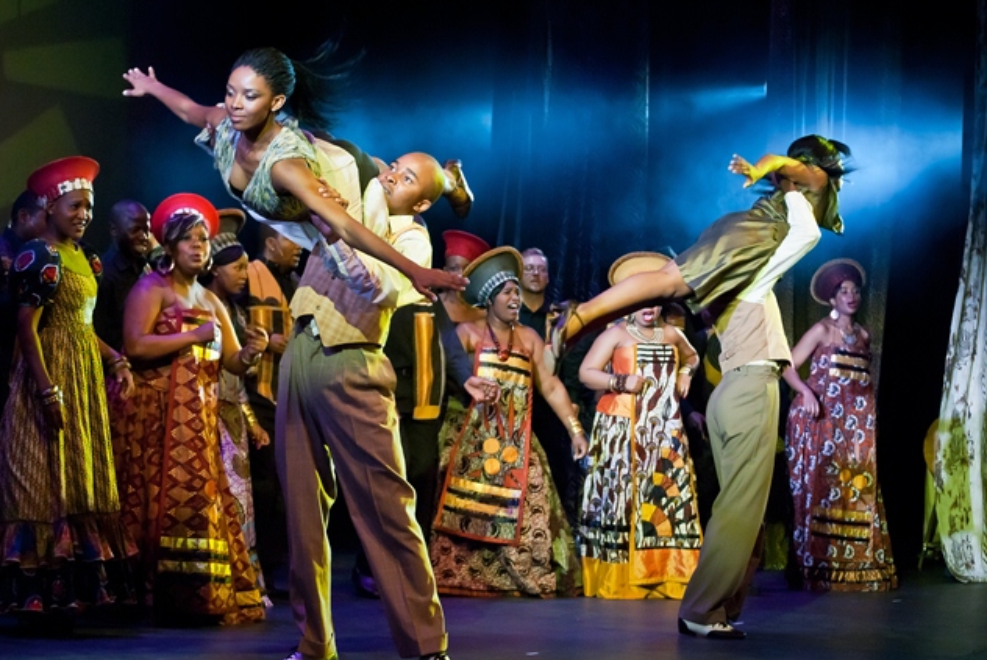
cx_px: 497
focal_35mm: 84
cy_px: 331
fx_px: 2292
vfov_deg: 16.4
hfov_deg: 24.3
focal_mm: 55
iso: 800
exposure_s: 1/200
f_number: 4
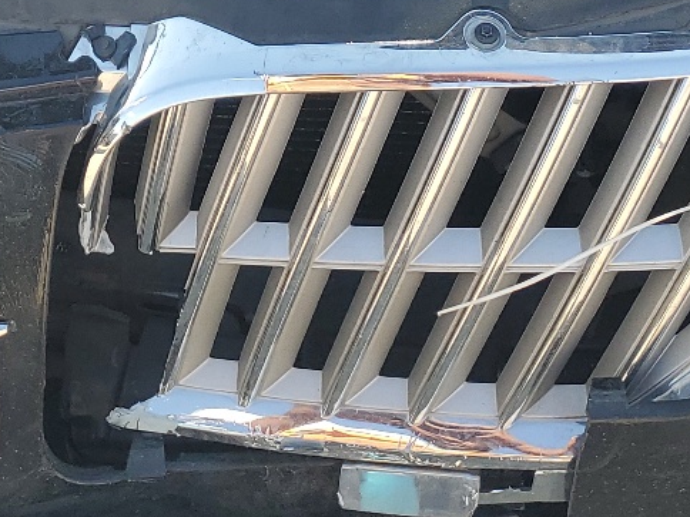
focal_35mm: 86
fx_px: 1714
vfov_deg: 16.1
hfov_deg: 22.5
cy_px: -192
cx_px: 161
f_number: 1.5
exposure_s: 1/714
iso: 50
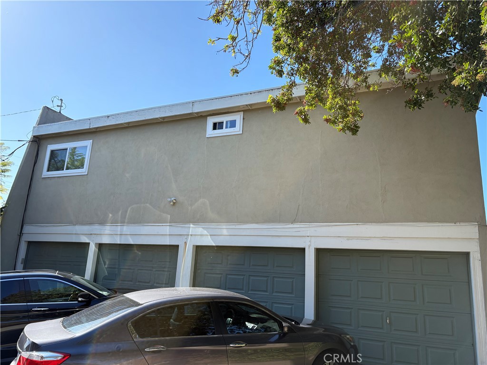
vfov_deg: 53.1
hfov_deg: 67.3
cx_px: 244
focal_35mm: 26
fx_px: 366
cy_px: 182
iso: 64
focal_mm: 5.96
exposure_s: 1/1901
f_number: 1.6
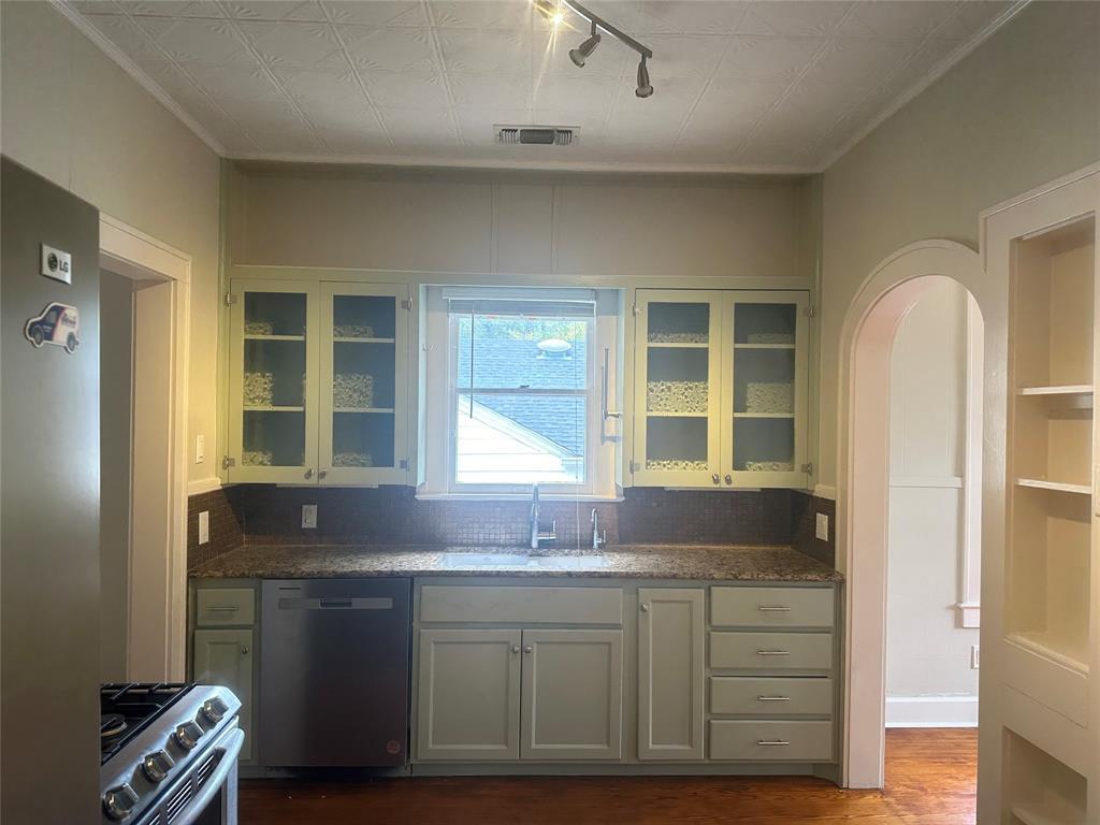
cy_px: 412
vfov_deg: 56.8
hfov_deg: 71.6
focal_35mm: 24
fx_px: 763
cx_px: 550
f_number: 1.78
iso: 200
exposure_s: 1/120
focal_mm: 6.86
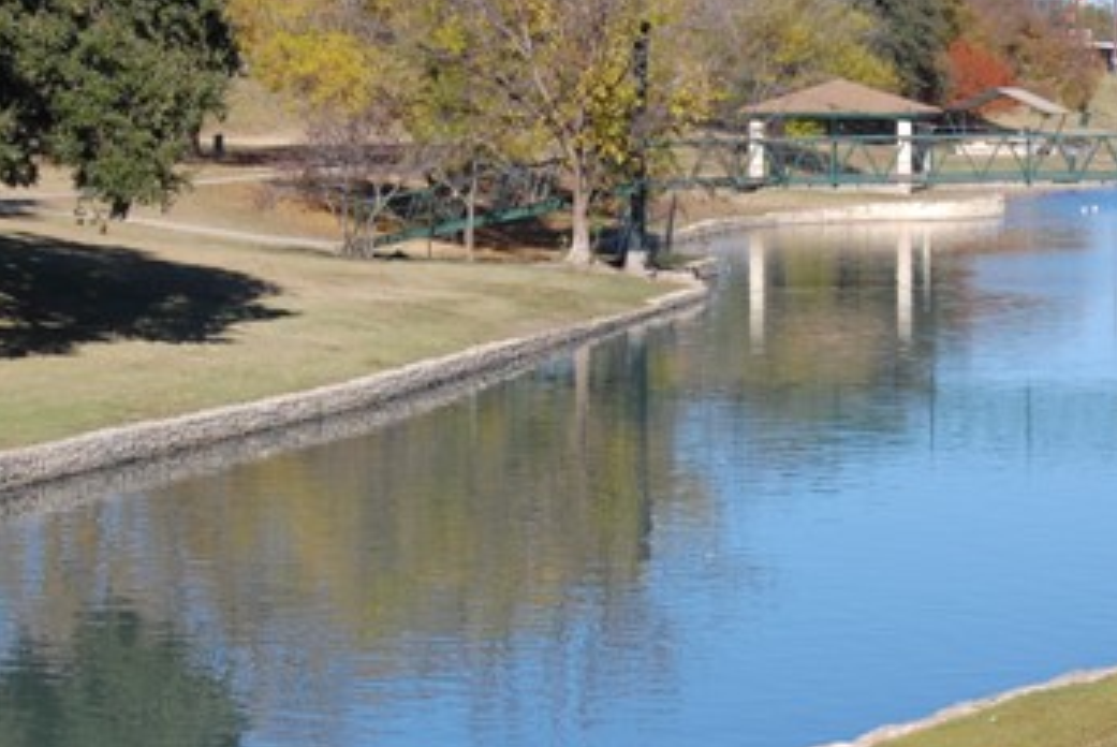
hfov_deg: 14.1
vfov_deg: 9.5
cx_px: 740
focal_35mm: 145
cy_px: 473
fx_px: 4503
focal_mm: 42
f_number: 8
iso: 200
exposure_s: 1/500
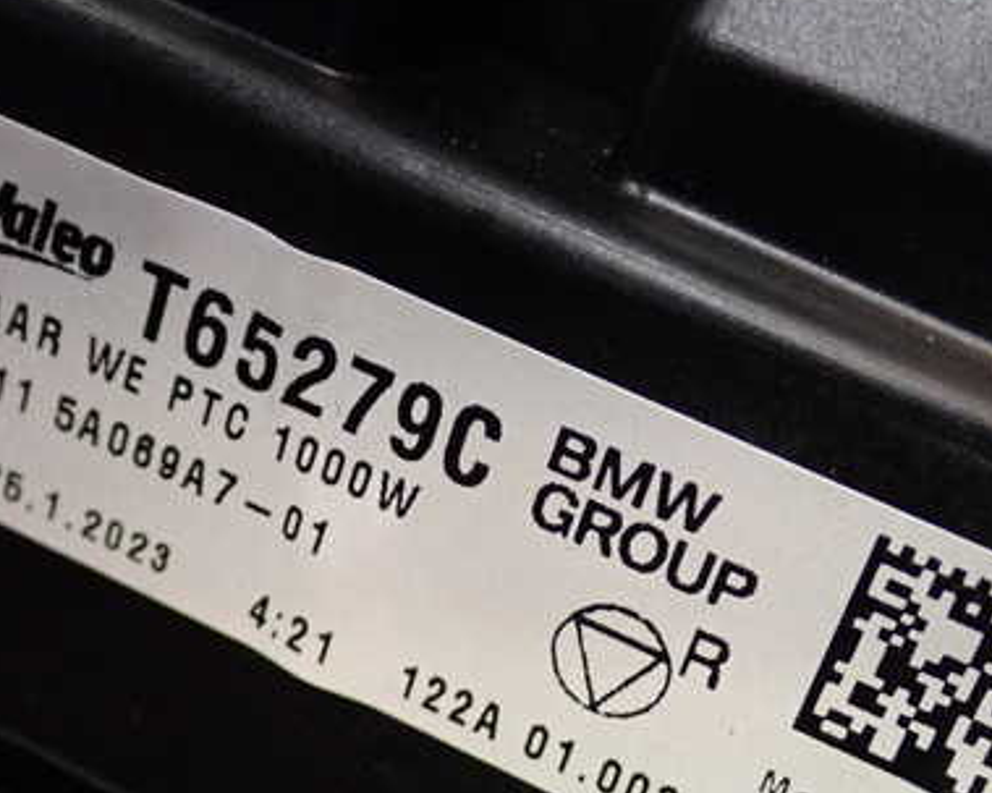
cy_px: 508
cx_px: 471
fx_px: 1996
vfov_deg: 22.4
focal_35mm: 68
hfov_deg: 27.9
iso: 1000
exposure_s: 1/125
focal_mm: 7.84
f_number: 2.9
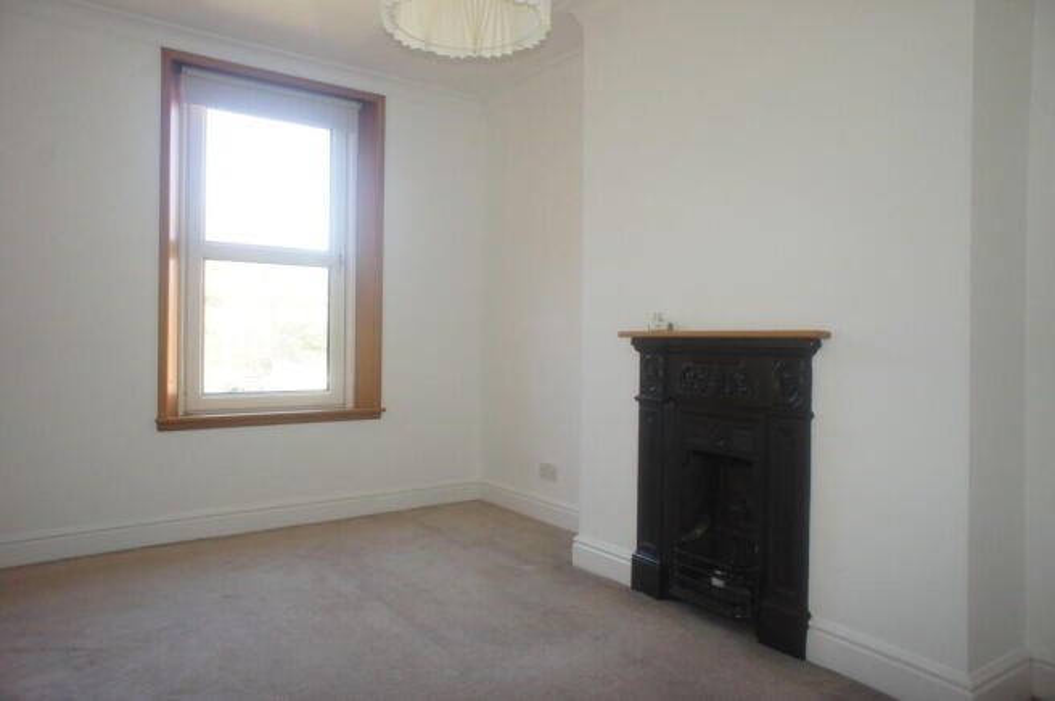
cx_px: 528
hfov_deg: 73.8
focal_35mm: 24
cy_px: 350
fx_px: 703
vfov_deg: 53.0
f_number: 5
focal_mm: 16
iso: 800
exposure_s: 1/100
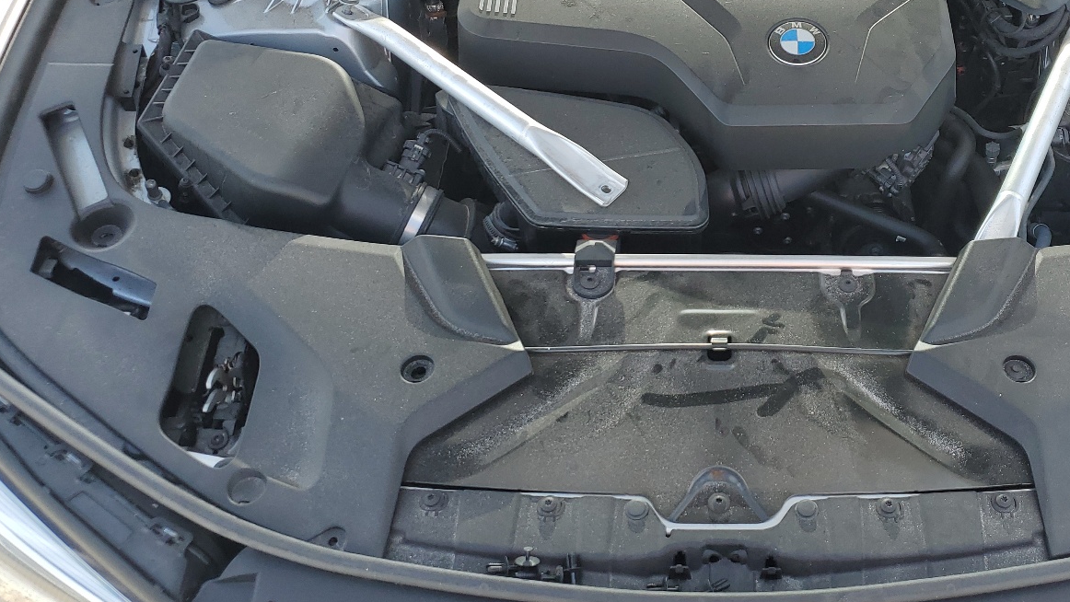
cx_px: 728
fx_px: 1107
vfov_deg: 30.4
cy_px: 237
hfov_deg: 50.5
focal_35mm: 39
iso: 50
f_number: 1.5
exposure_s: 1/714
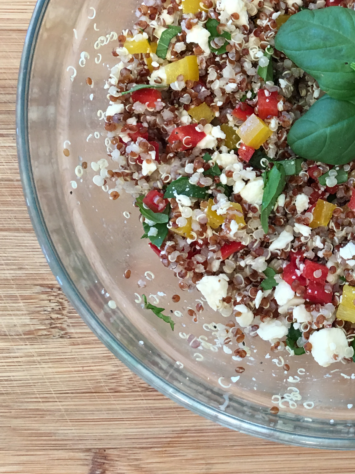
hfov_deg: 23.6
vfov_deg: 33.2
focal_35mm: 57
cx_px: 415
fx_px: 779
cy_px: 128
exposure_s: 1/30
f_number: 2.2
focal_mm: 4.15
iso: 40
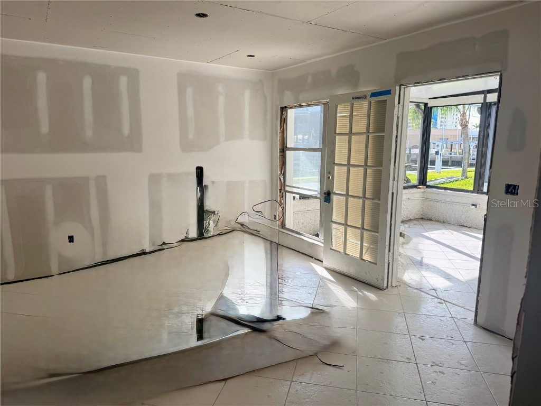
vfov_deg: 56.8
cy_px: 203
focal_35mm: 24
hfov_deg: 71.6
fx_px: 375
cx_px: 270
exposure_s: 1/728
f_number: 1.78
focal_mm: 6.76
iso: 100
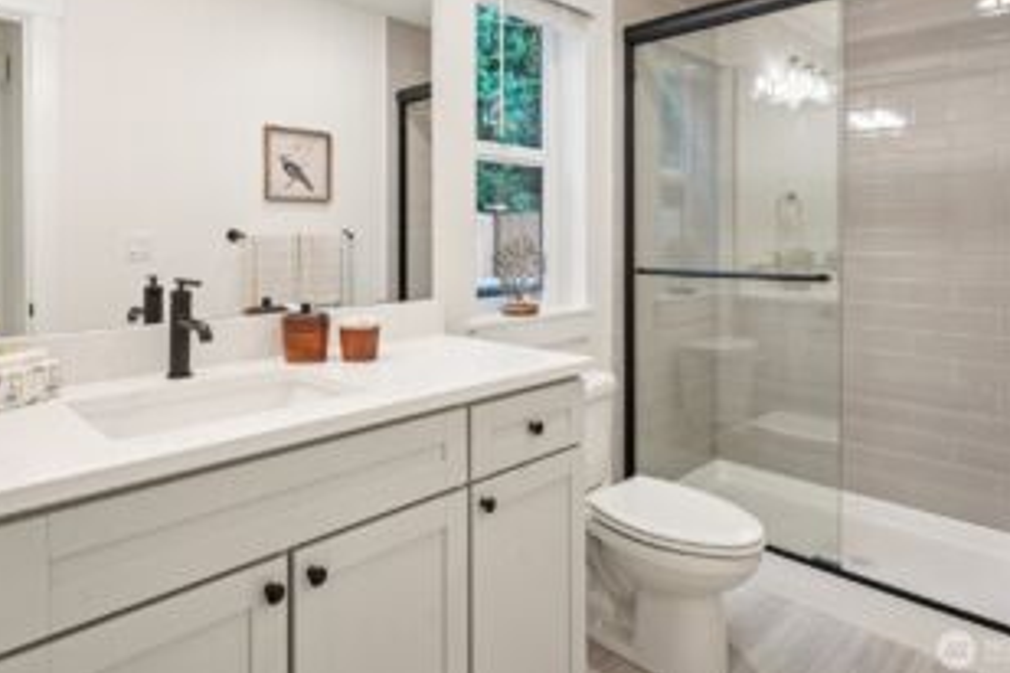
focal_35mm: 22
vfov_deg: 56.4
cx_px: 471
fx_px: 617
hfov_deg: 78.5
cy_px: 243
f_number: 8
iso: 400
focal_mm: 17
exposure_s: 1/20
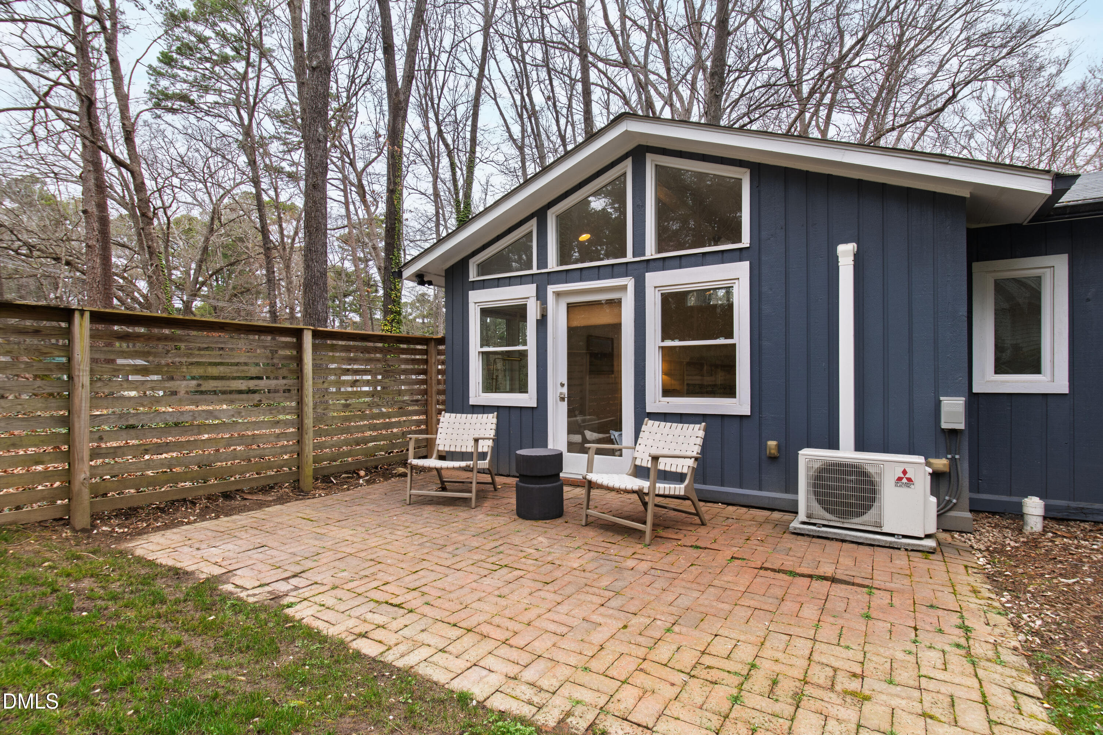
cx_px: 552
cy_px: 368
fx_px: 551
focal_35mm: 18
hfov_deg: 90.0
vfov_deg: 67.4
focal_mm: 12
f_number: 8
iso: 100
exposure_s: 1/40
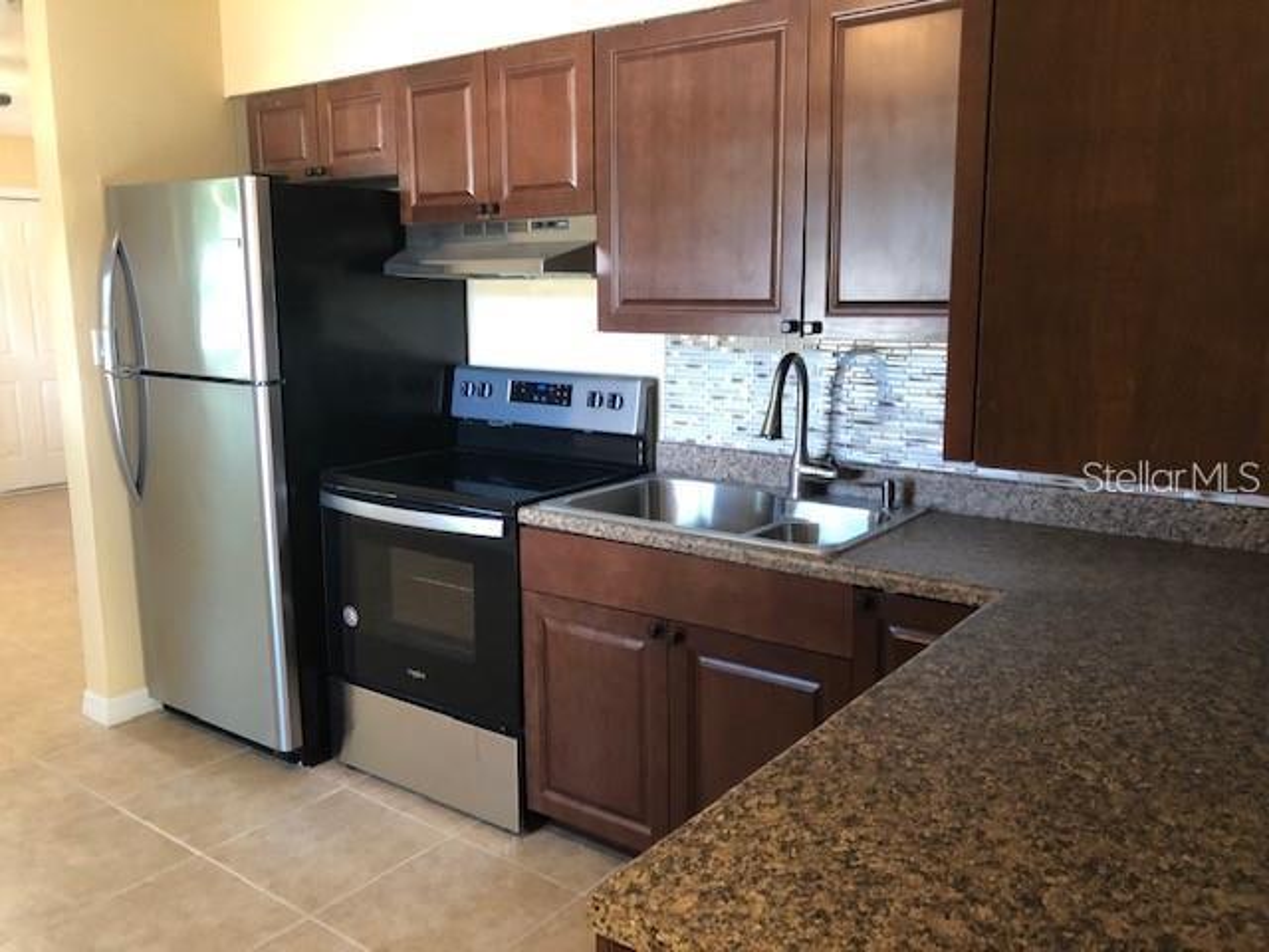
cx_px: 634
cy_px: 476
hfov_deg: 63.4
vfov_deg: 49.7
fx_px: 1026
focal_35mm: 28
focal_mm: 4
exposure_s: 1/15
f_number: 1.8
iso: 64
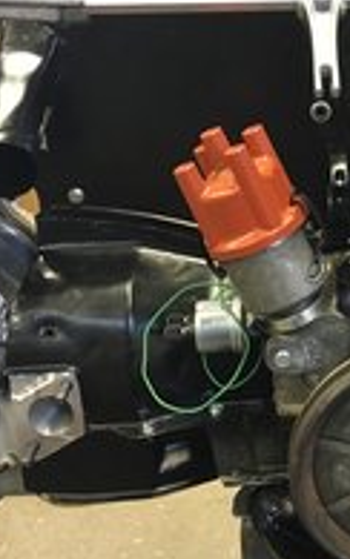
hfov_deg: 20.0
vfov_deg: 32.4
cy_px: 238
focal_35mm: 63
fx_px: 961
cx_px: 359
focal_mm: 4.15
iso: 200
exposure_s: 1/17
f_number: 2.2
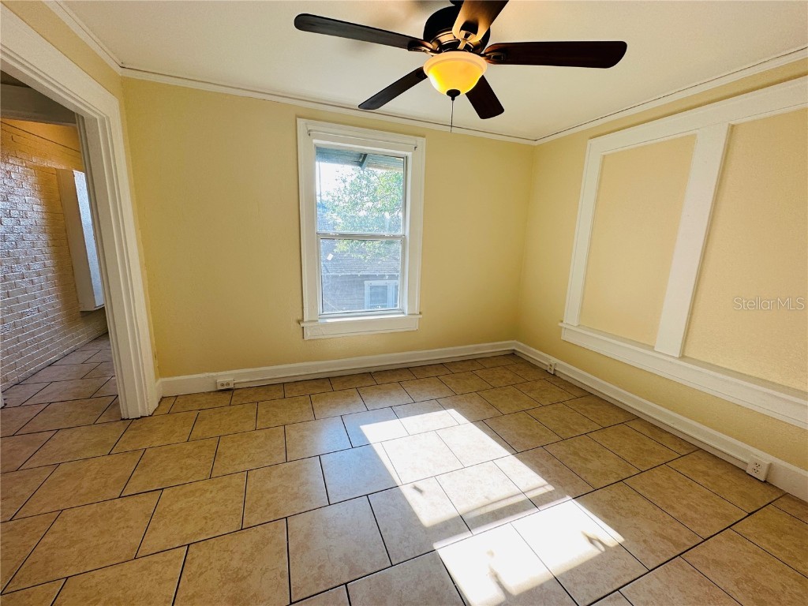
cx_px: 404
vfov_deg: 85.7
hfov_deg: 102.1
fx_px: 327
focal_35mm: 14
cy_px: 303
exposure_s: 1/120
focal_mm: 2.22
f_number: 2.2
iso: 50
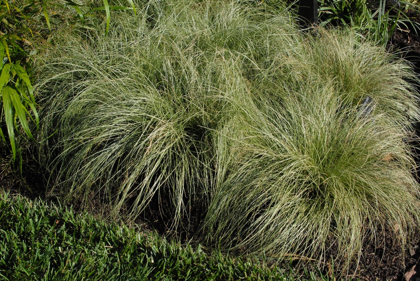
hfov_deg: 41.1
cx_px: 210
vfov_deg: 28.1
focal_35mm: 48
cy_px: 140
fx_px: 561
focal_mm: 32
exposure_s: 1/350
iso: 400
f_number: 10
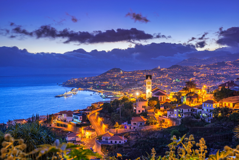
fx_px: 332
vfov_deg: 27.0
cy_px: 80
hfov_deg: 39.6
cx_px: 120
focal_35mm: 50
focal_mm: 50
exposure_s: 5
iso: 100
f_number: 8
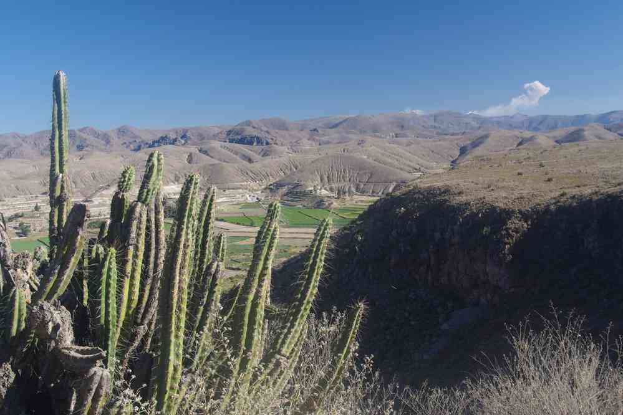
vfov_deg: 34.2
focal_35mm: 39
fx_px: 675
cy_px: 208
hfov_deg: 49.6
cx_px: 312
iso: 200
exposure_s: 1/50
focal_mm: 26
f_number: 11
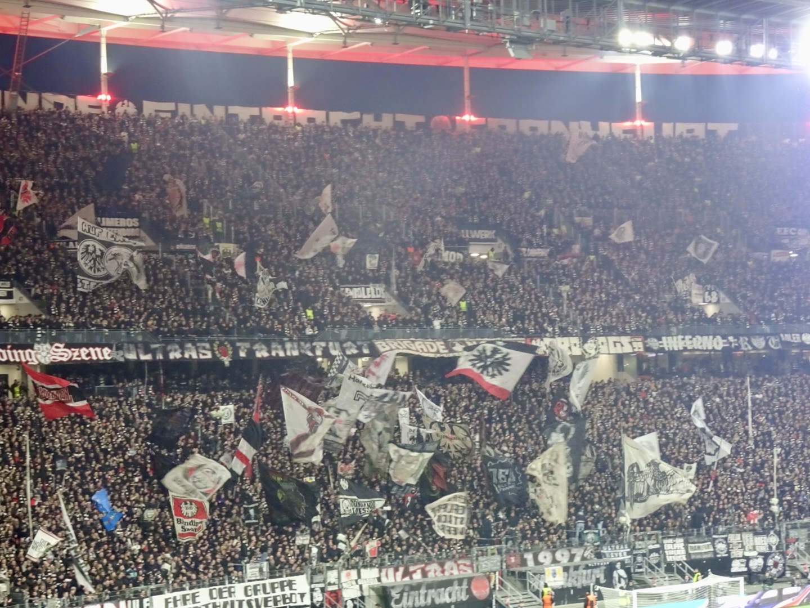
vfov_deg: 18.4
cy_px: 304
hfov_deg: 24.4
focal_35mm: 80
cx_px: 405
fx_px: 1872
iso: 800
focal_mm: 13.69
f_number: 5
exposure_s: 1/40
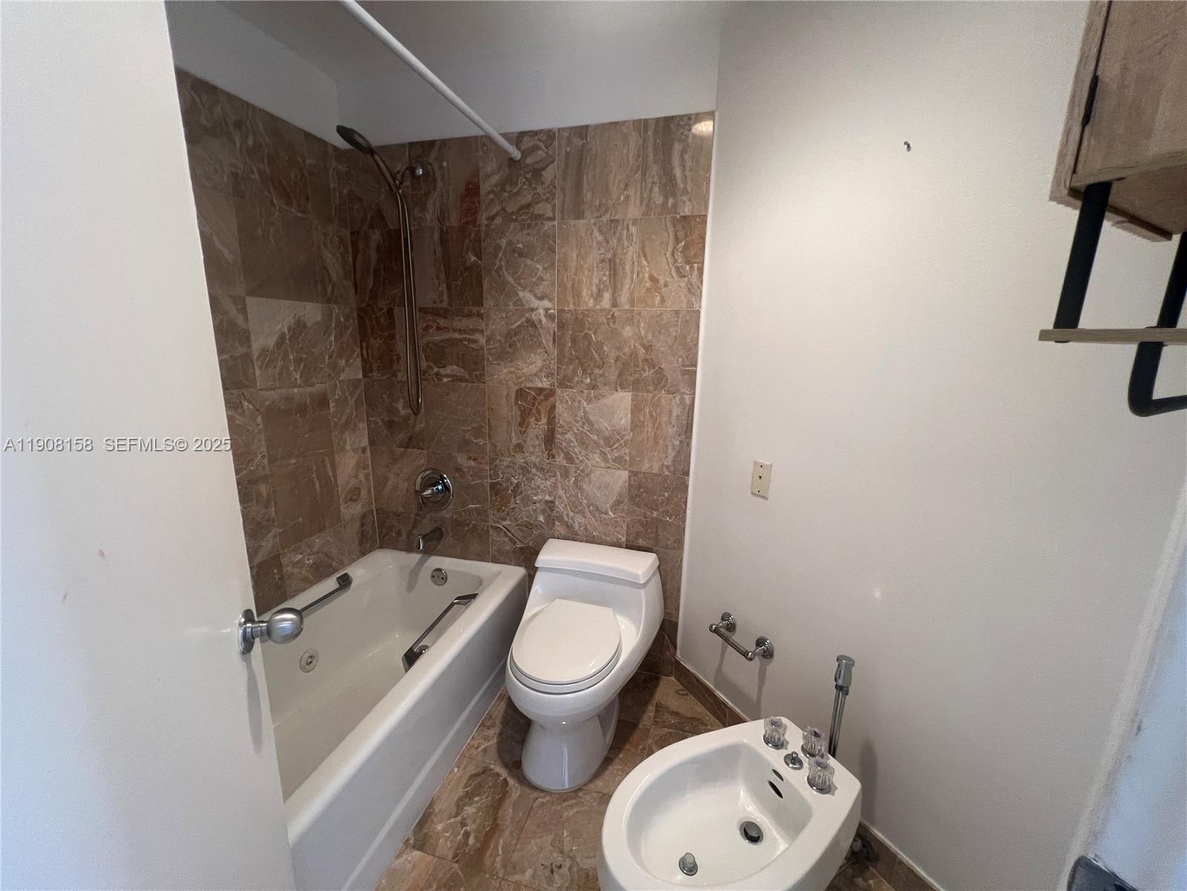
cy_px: 446
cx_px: 594
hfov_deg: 106.2
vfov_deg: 89.9
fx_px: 446
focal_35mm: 13
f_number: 1.8
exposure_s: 1/60
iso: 125
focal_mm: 1.57
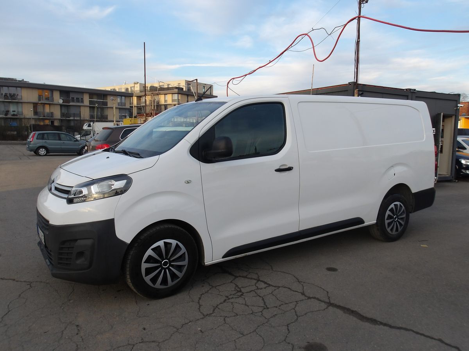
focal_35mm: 27
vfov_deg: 51.4
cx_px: 234
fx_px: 366
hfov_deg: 65.3
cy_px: 176
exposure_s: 1/276
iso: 100
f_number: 3
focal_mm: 4.9
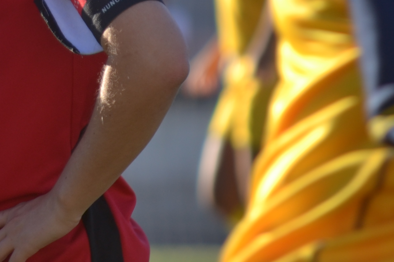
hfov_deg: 2.2
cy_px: -121
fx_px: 10102
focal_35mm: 923
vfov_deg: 1.5
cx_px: 4
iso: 100
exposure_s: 1/200
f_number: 5.6
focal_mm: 190
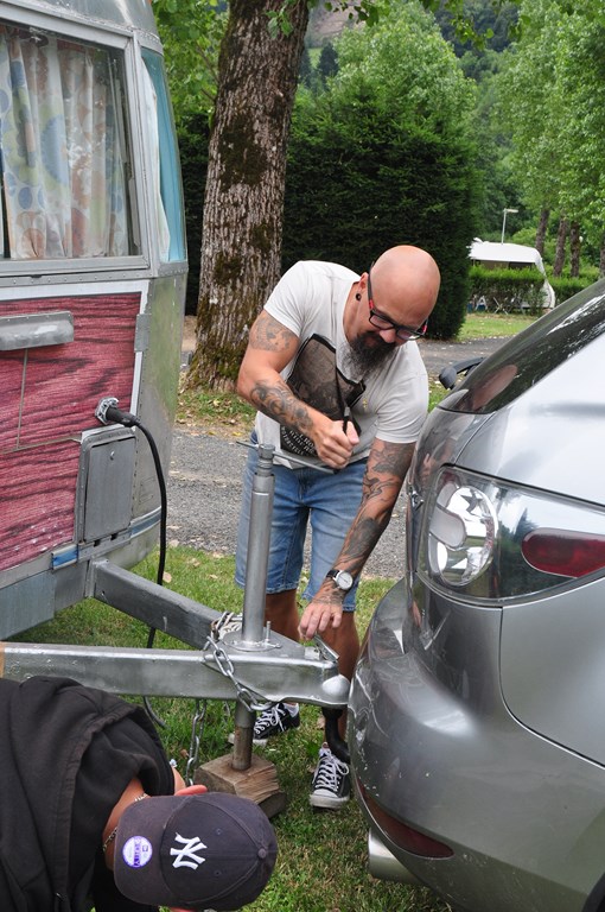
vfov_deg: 37.9
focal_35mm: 52
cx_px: 302
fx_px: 1327
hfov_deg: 25.7
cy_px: 456
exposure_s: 1/200
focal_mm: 35
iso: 400
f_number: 7.1
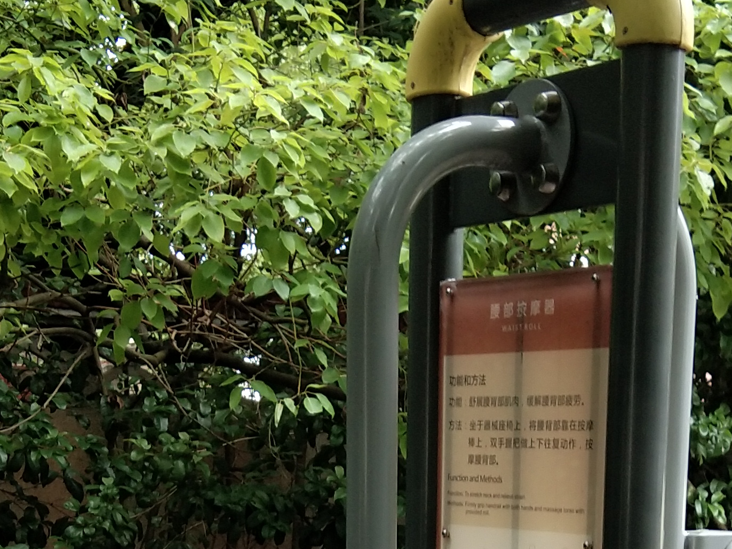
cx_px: 426
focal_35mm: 94
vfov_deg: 15.0
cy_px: 734
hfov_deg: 20.8
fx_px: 1988
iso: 64
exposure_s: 1/50
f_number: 2.2
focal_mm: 3.69
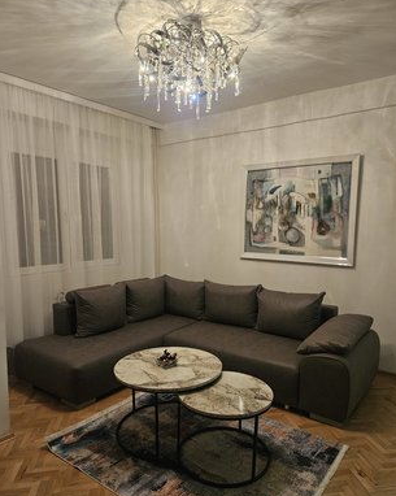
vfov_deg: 68.0
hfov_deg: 56.7
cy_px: 268
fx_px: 367
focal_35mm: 25
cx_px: 202
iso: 800
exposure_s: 1/100
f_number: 1.8
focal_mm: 5.4
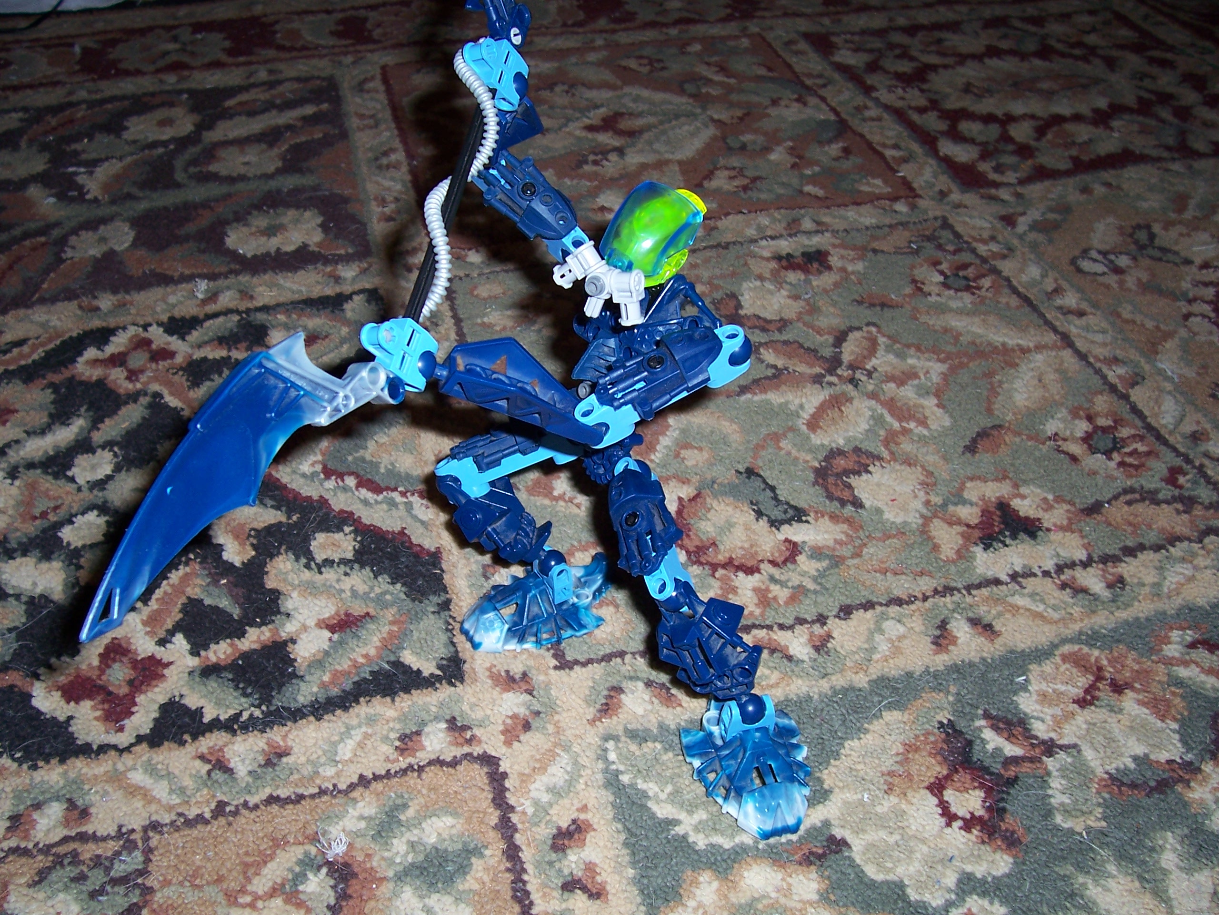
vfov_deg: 41.8
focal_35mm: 34
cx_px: 610
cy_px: 458
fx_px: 1197
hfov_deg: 54.0
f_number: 2.7
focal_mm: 5.6
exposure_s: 1/60
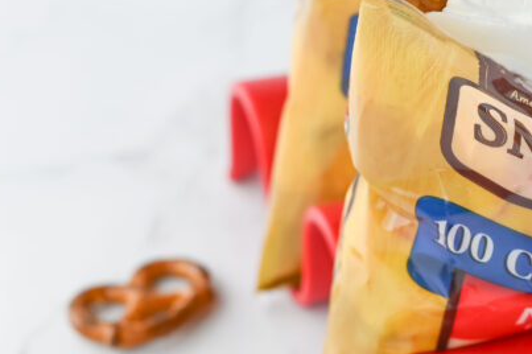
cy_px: 149
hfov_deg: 15.7
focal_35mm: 127
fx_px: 1875
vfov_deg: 10.8
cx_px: 577
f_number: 5.6
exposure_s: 1/160
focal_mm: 50
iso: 280
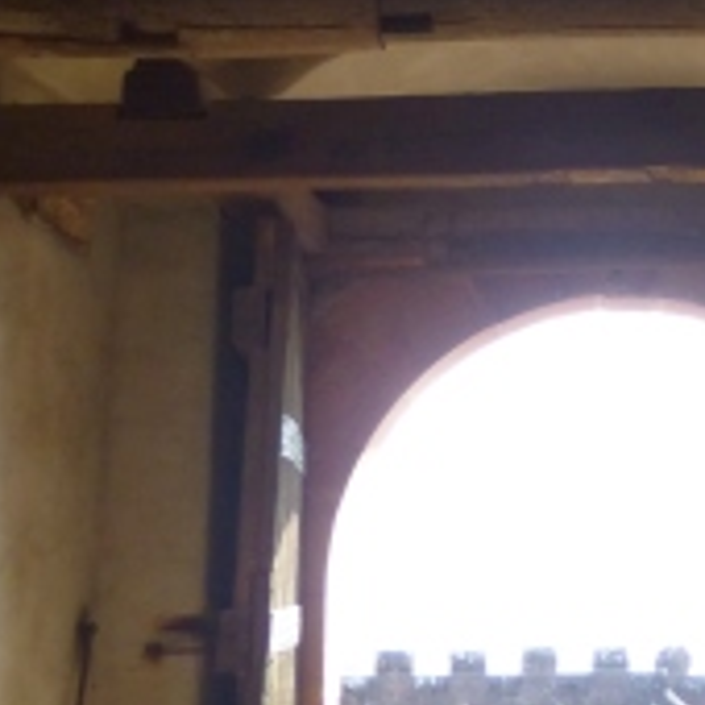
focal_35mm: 78
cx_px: 581
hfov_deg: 21.9
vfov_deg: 21.6
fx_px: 1797
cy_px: 54
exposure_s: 1/250
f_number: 3.3
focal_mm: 4.3
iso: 250
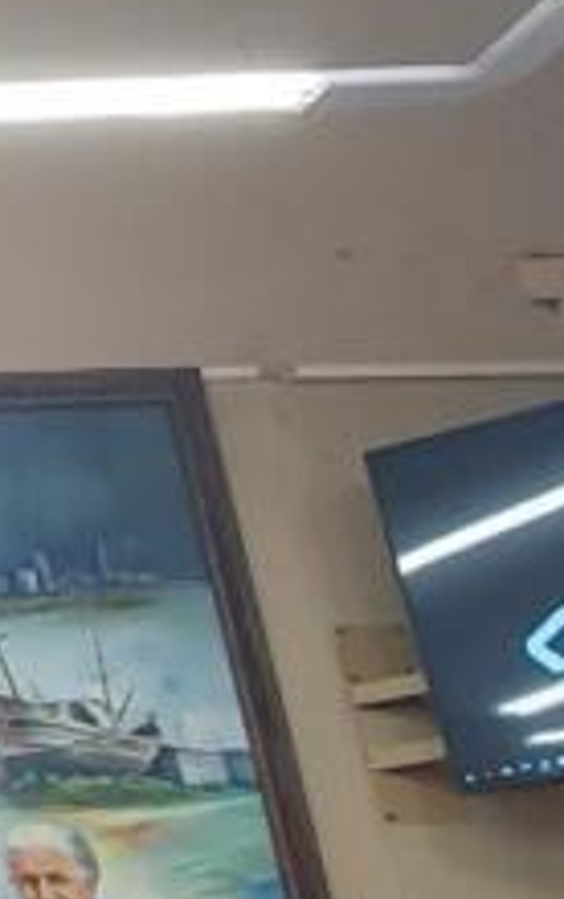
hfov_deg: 9.8
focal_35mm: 100
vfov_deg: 20.7
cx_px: -1169
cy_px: 531
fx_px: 2453
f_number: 2.2
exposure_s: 1/50
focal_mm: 1.8
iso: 100
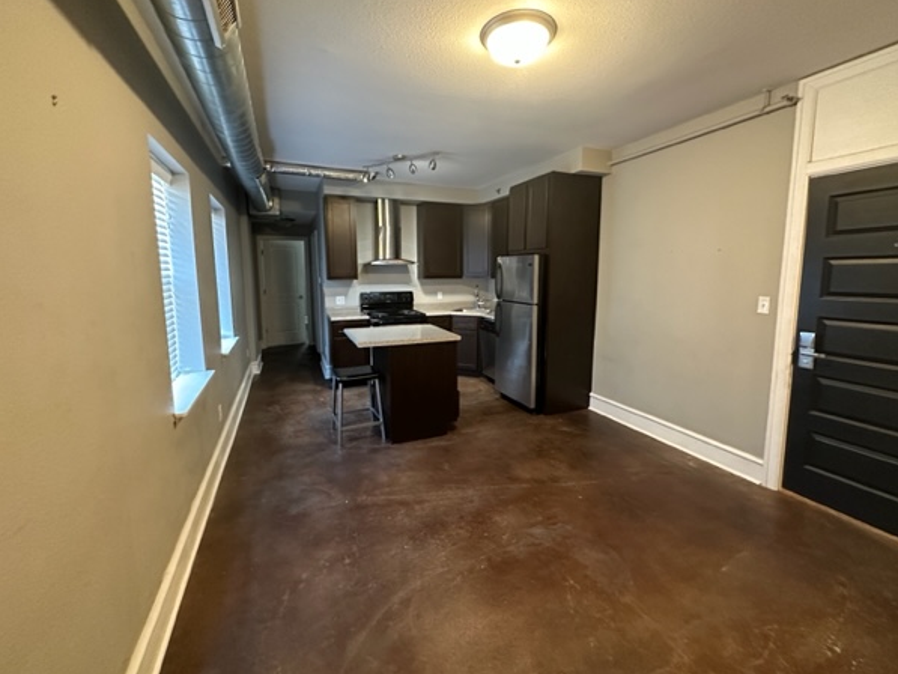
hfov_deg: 98.2
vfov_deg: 81.7
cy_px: 317
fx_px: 389
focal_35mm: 15
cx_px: 454
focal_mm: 2.22
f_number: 2.2
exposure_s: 1/60
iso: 1000
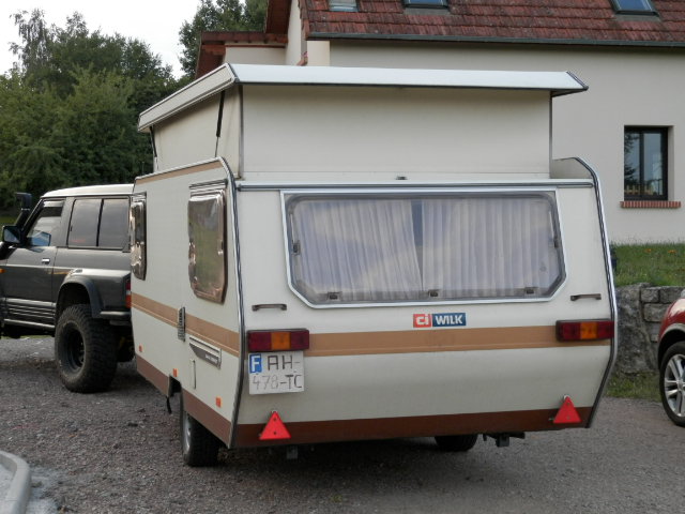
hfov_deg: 28.6
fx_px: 1346
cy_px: 257
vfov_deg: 21.6
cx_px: 342
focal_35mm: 68
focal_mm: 12.2
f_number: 4
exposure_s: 1/60
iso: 200
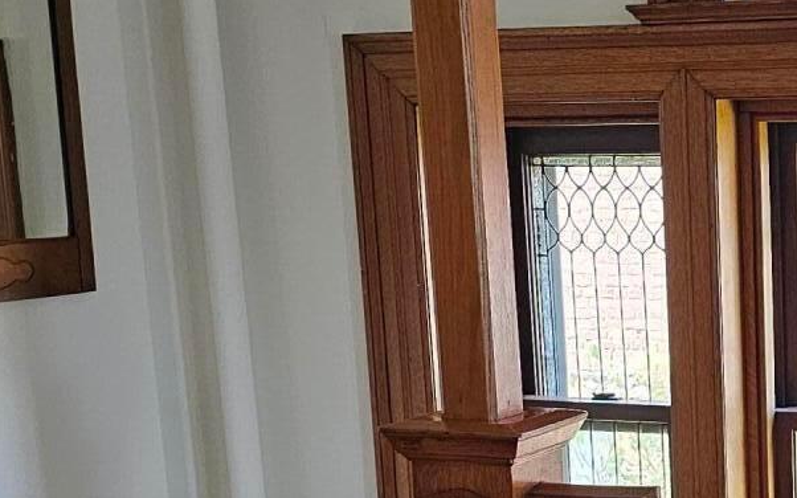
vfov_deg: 15.7
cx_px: 830
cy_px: 543
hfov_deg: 24.2
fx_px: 1759
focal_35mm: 81
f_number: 1.7
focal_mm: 6.3
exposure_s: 1/120
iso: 400
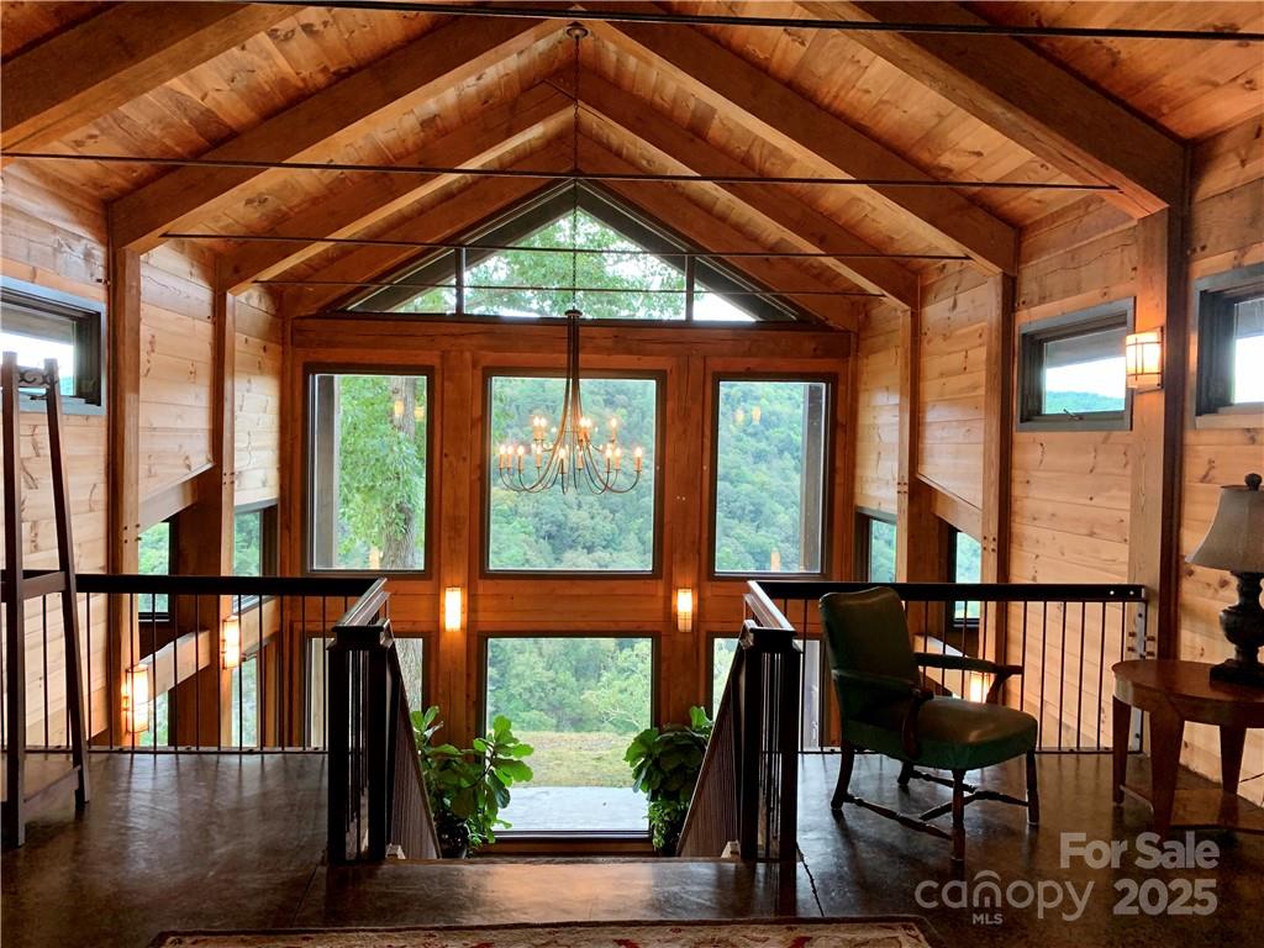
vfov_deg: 53.1
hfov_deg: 67.3
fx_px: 949
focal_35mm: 26
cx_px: 632
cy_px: 474
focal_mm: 4.25
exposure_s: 1/60
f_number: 1.8
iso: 200
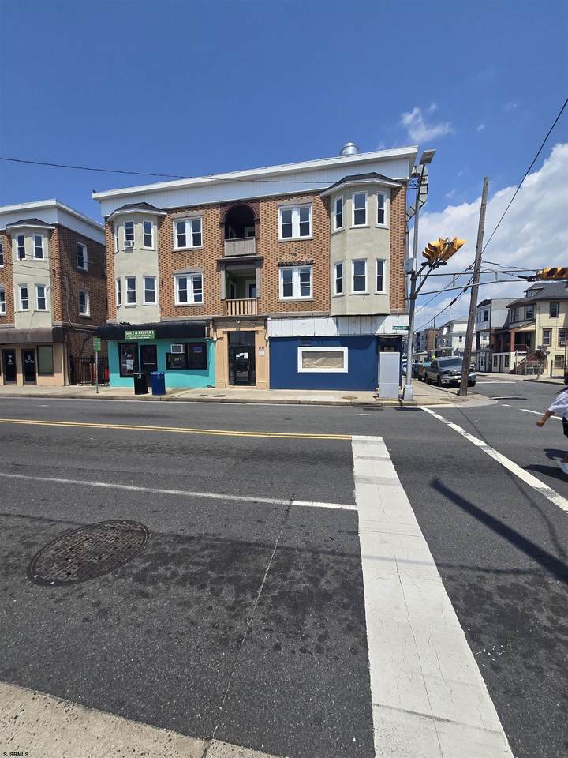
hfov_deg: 89.9
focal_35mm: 13
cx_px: 284
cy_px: 379
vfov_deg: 106.2
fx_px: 284
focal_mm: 2.2
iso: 50
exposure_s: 1/2961
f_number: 2.2
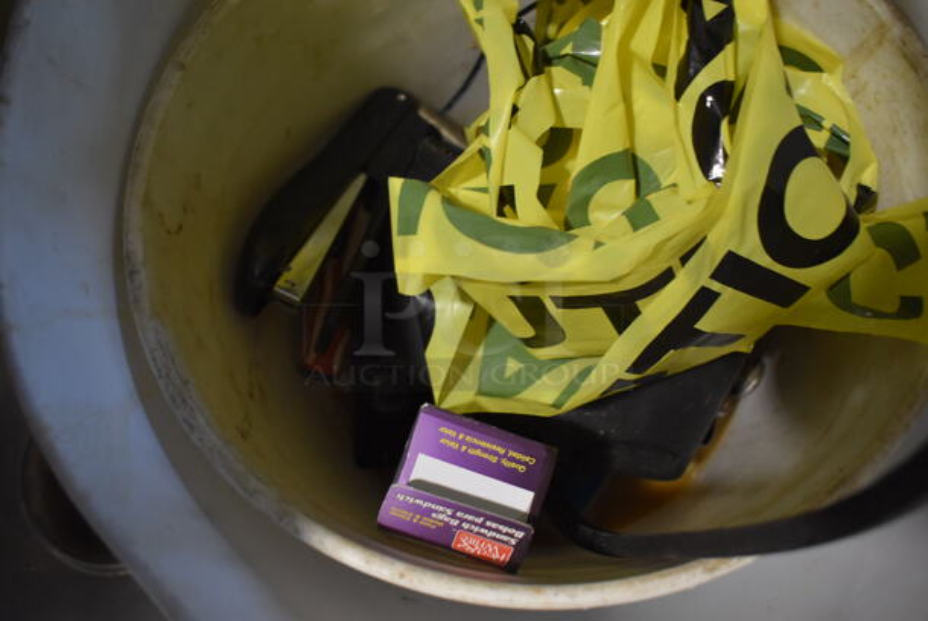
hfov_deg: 57.2
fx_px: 851
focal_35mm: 33
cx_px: 464
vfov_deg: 40.1
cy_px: 310
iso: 2000
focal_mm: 22
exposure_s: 1/125
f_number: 3.8
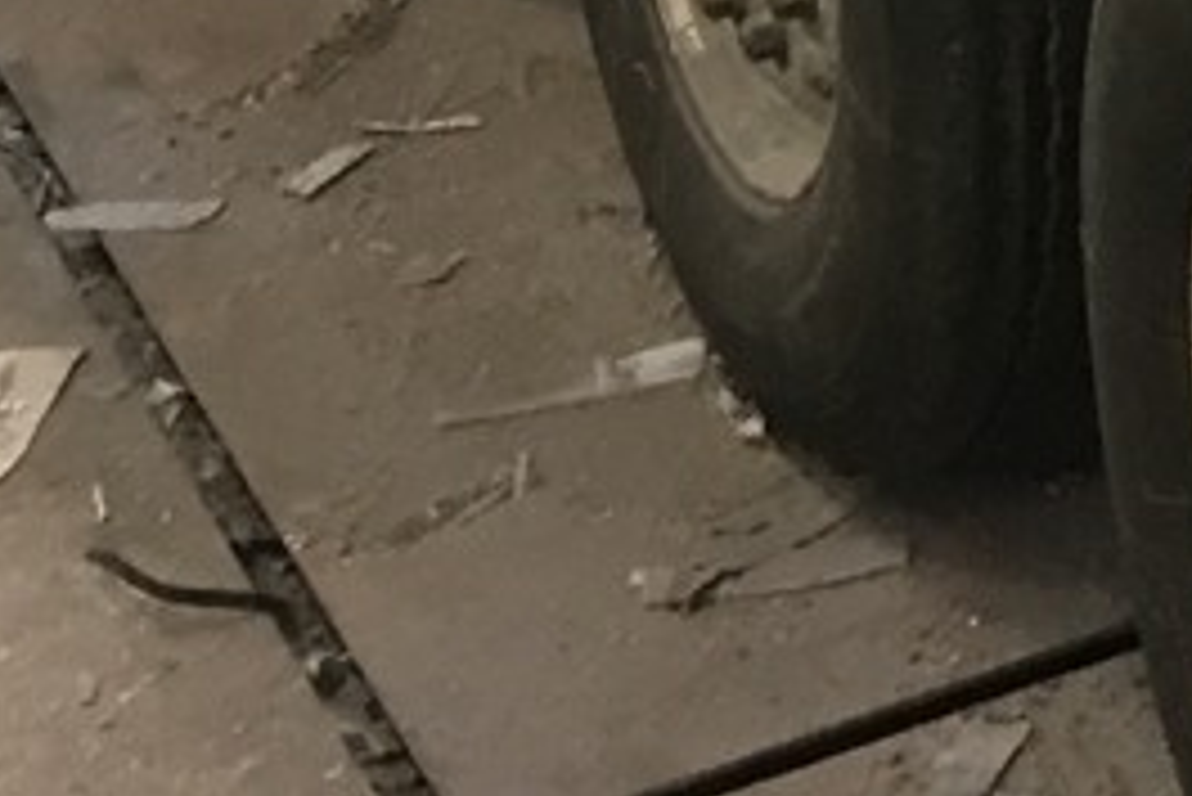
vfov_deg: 6.6
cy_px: -1893
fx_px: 6029
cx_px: 2406
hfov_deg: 10.4
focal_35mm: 182
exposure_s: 1/33
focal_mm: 4.15
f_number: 2.2
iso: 125
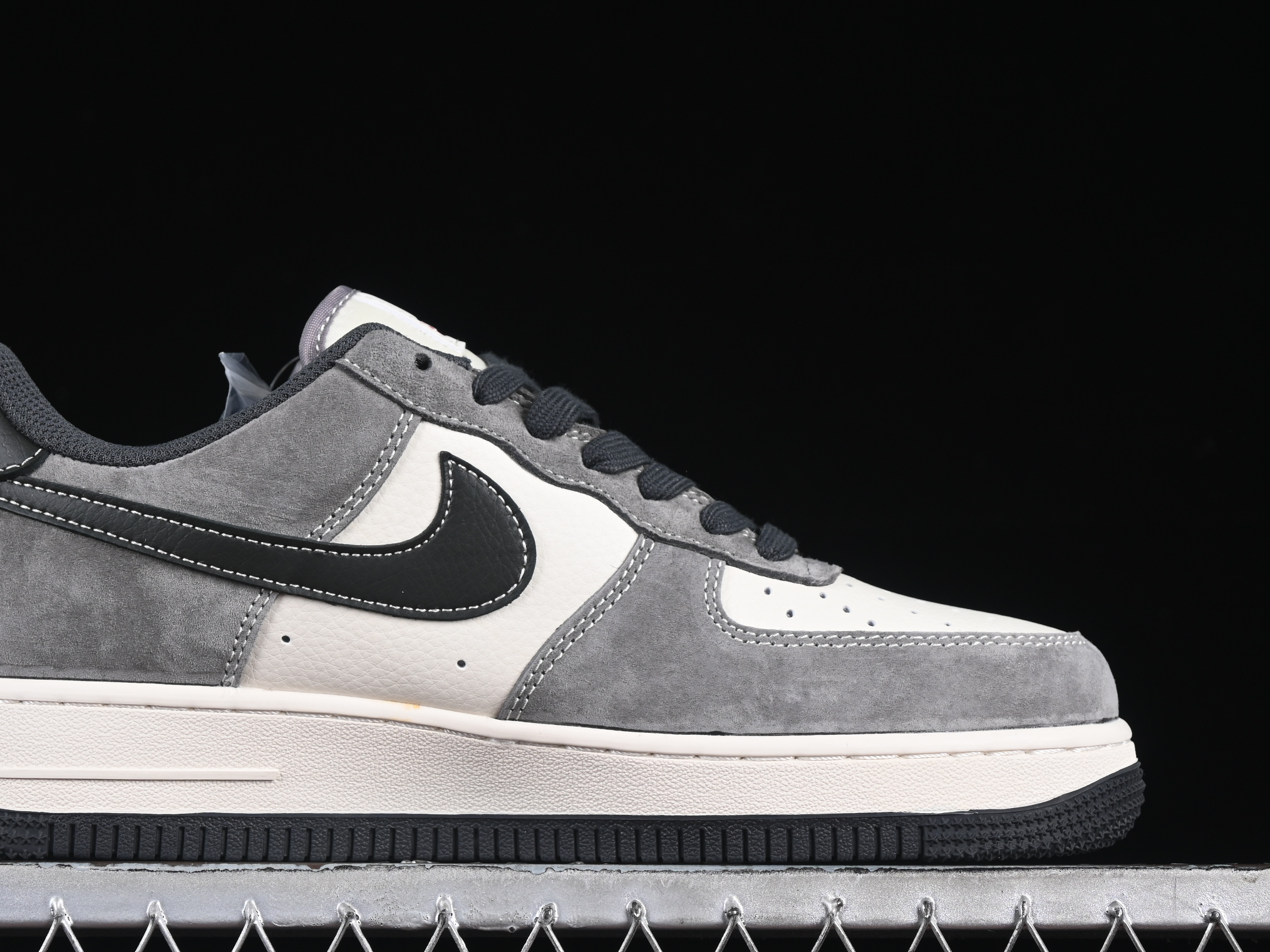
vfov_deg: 14.9
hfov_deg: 19.8
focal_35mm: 99
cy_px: 503
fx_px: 3632
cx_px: 522
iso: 160
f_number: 7.1
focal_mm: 50
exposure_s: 1/60
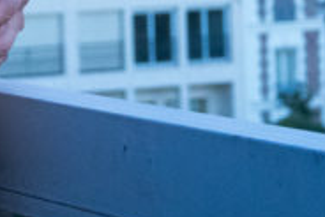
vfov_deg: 3.1
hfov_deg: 4.7
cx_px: 25
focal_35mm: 439
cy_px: -258
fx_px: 3966
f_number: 4
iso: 800
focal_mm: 28.9
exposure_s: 1/125
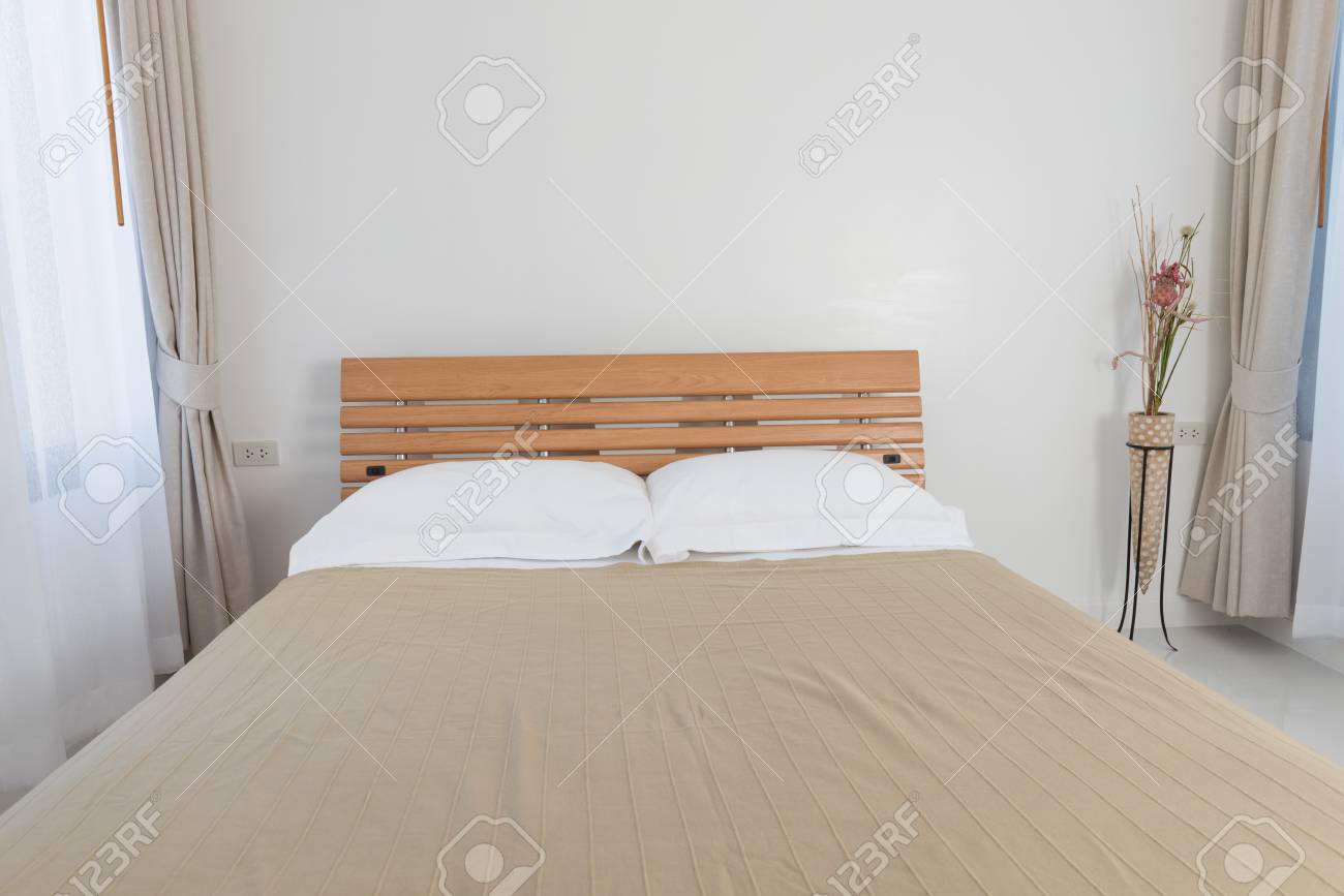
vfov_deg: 53.1
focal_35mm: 24
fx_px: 896
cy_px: 448
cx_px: 672
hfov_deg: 73.7
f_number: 8
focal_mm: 24
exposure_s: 1/15
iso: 64
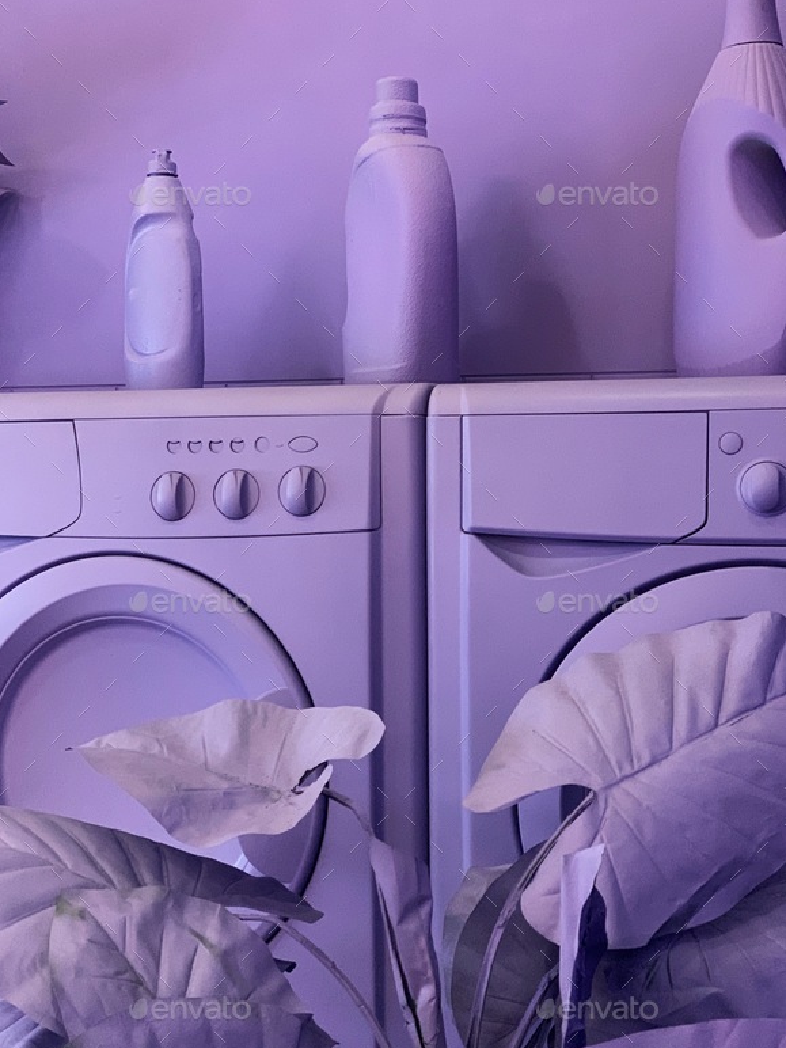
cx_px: 390
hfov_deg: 27.5
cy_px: 526
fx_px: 1605
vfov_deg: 36.2
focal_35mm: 53
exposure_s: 1/60
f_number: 2.4
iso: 320
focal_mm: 6
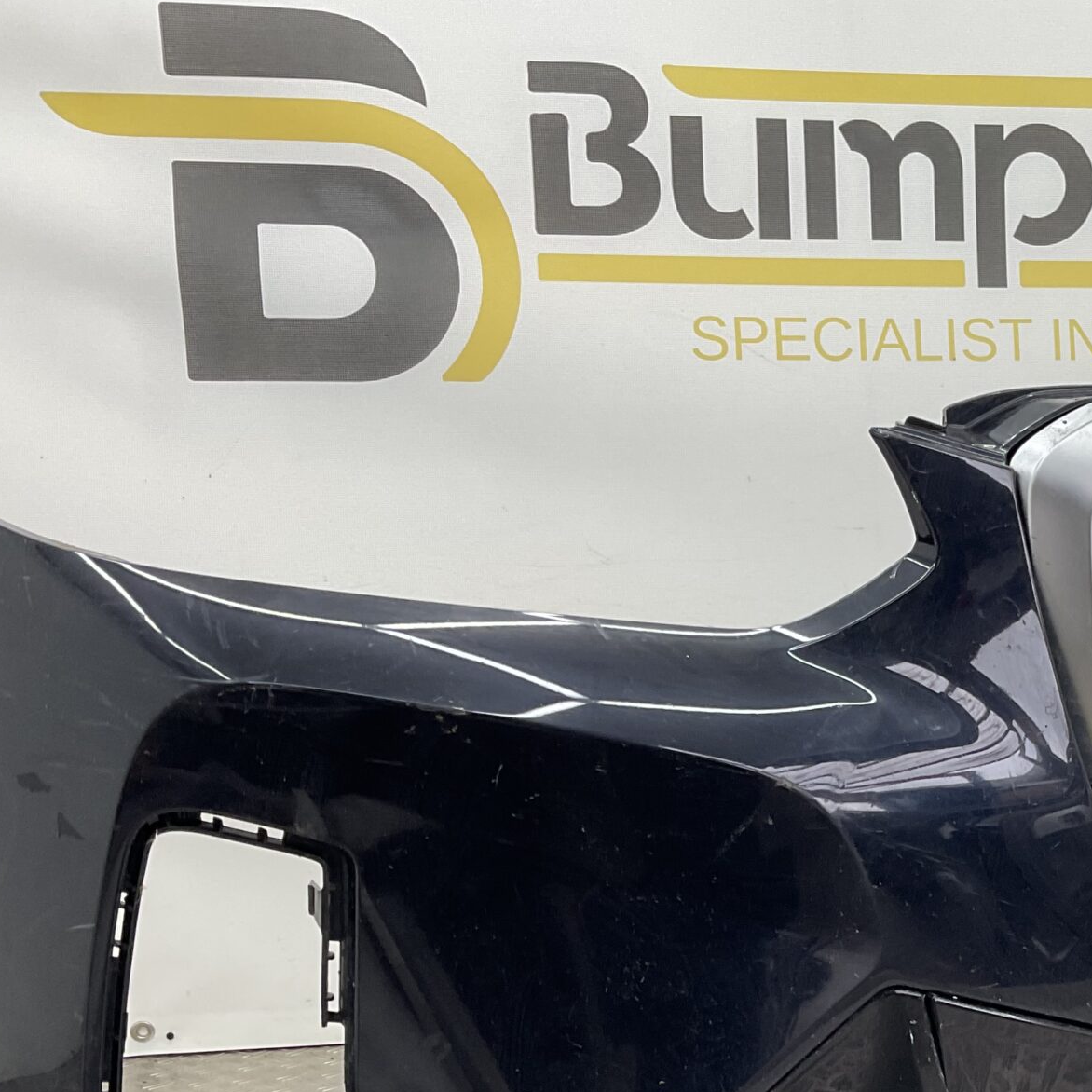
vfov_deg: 29.8
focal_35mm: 56
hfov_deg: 29.7
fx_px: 1999
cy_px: 873
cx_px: 911
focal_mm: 3
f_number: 1.8
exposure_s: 1/120
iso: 32
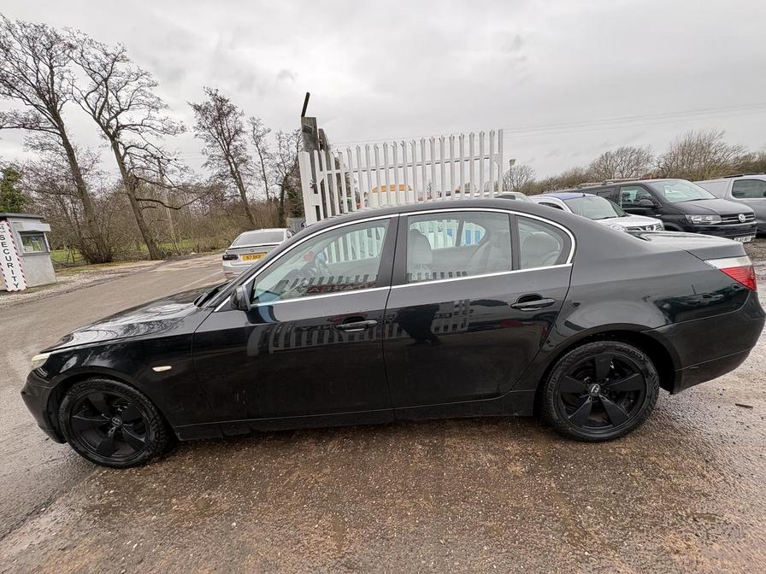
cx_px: 383
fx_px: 310
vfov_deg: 85.7
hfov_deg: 102.1
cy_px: 287
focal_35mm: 14
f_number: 2.2
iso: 40
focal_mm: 2.22
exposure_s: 1/281
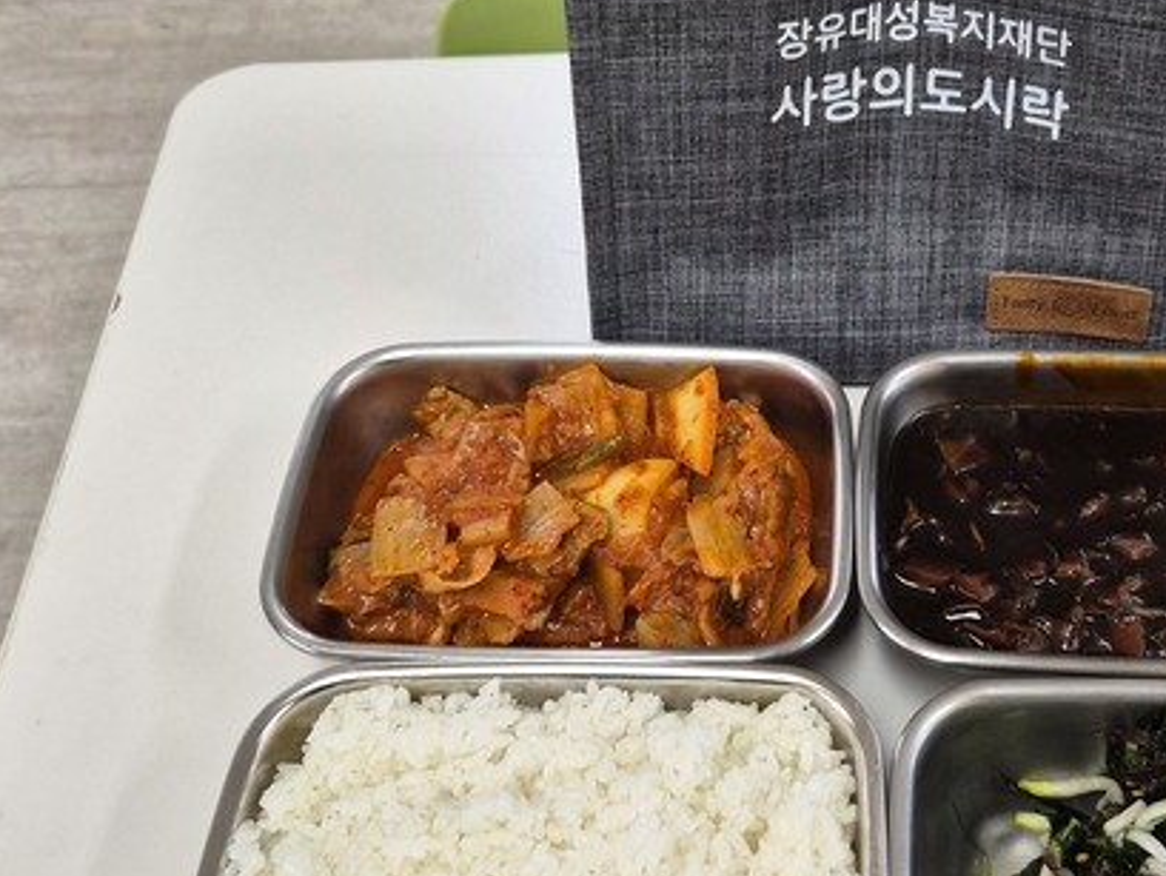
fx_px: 1516
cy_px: 385
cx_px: 815
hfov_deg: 41.3
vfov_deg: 32.2
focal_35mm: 45
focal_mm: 5.4
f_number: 1.8
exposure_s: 1/120
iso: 125
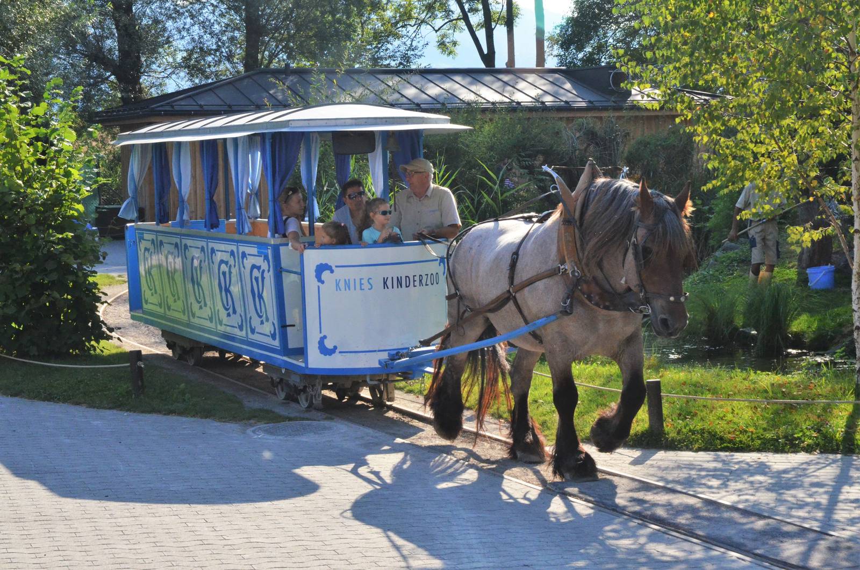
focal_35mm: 69
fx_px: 1645
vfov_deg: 19.6
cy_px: 285
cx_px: 430
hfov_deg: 29.3
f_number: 14
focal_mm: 46
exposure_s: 1/800
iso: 2500
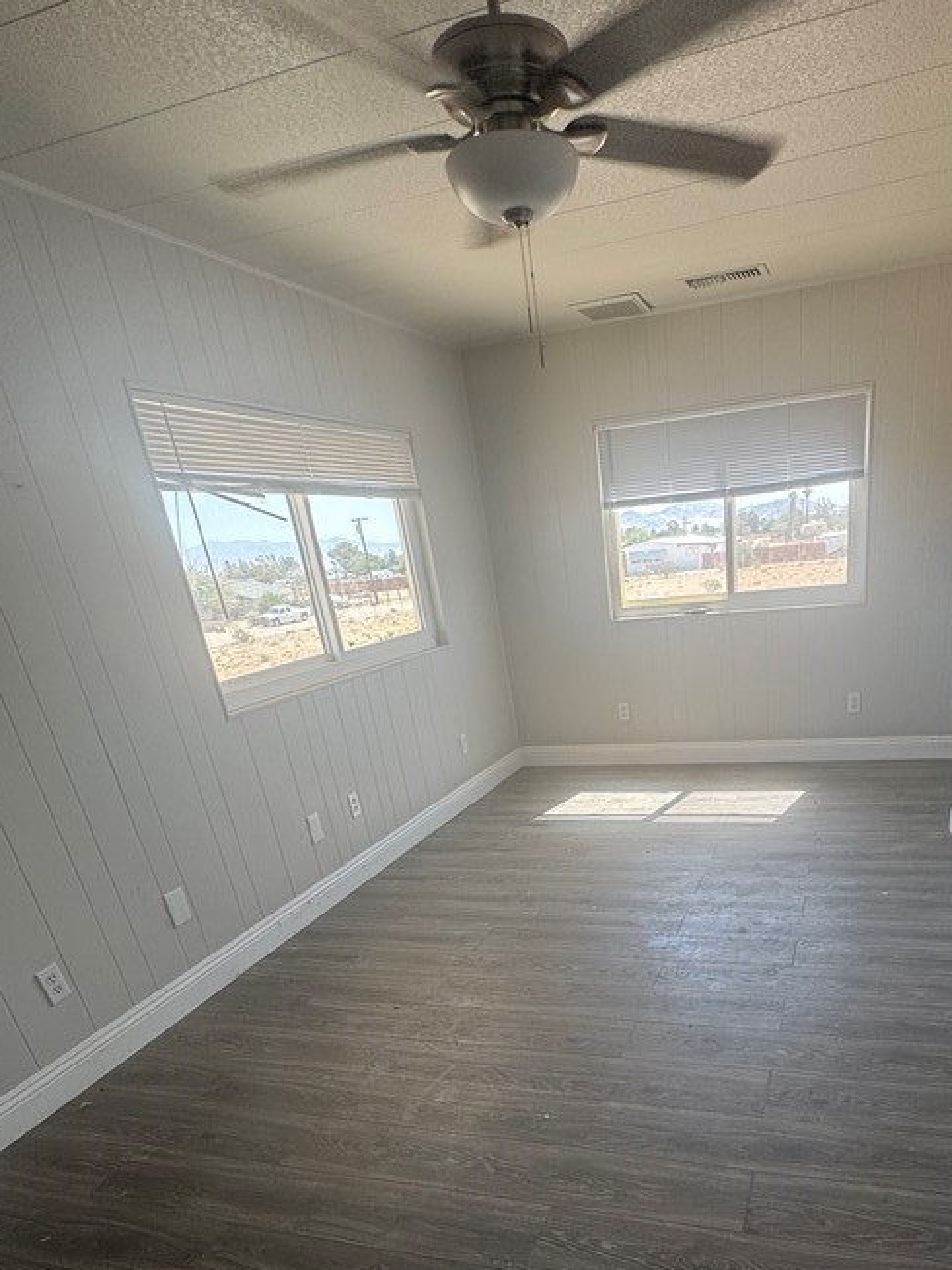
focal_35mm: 22
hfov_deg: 59.8
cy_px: 921
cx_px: 625
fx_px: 807
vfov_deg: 72.1
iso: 50
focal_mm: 2.22
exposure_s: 1/99
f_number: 2.2
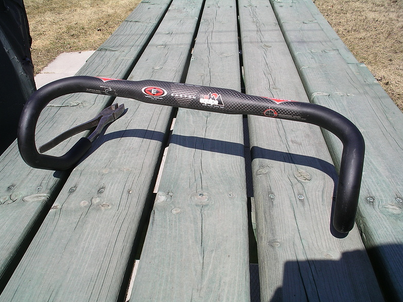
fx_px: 442
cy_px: 153
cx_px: 198
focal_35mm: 38
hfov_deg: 49.0
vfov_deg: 37.7
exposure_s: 1/391
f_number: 5.6
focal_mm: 7.8
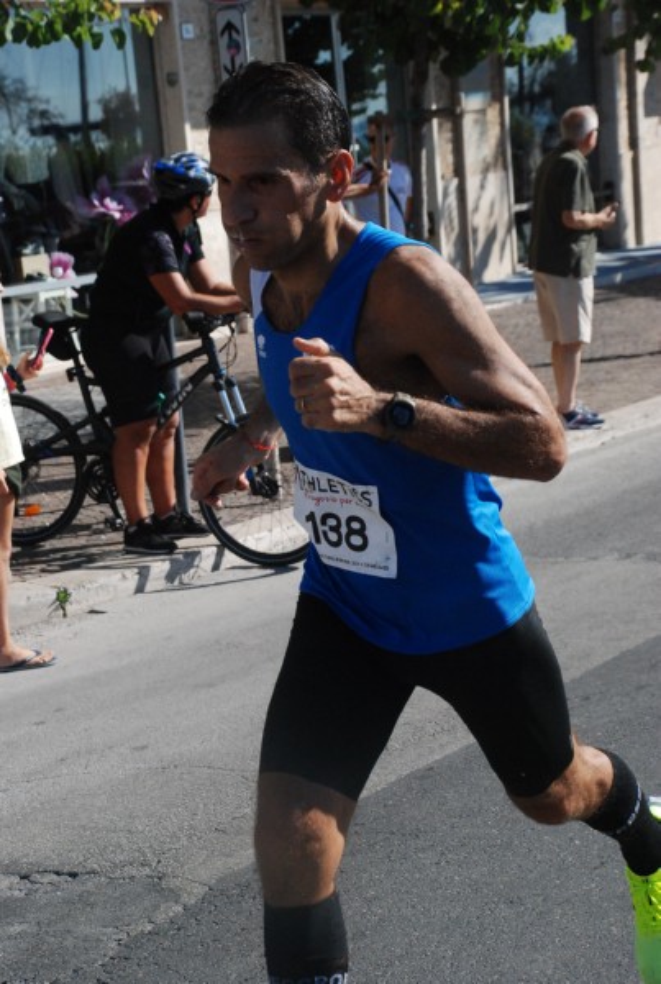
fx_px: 2548
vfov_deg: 21.9
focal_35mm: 93
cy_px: 492
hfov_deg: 14.8
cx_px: 330
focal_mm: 62
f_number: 7.1
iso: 1000
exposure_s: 1/1600
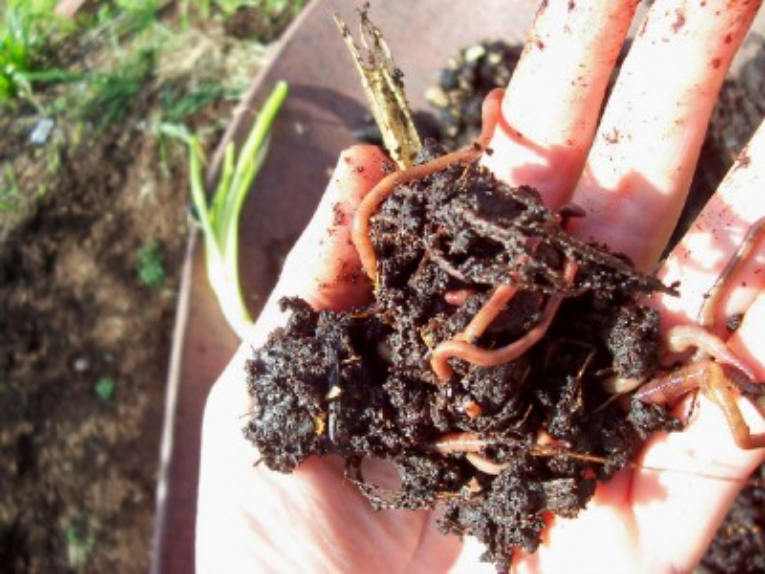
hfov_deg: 50.1
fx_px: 818
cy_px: 287
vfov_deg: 38.7
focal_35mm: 37
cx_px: 382
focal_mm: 5.6
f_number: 2.8
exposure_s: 1/350
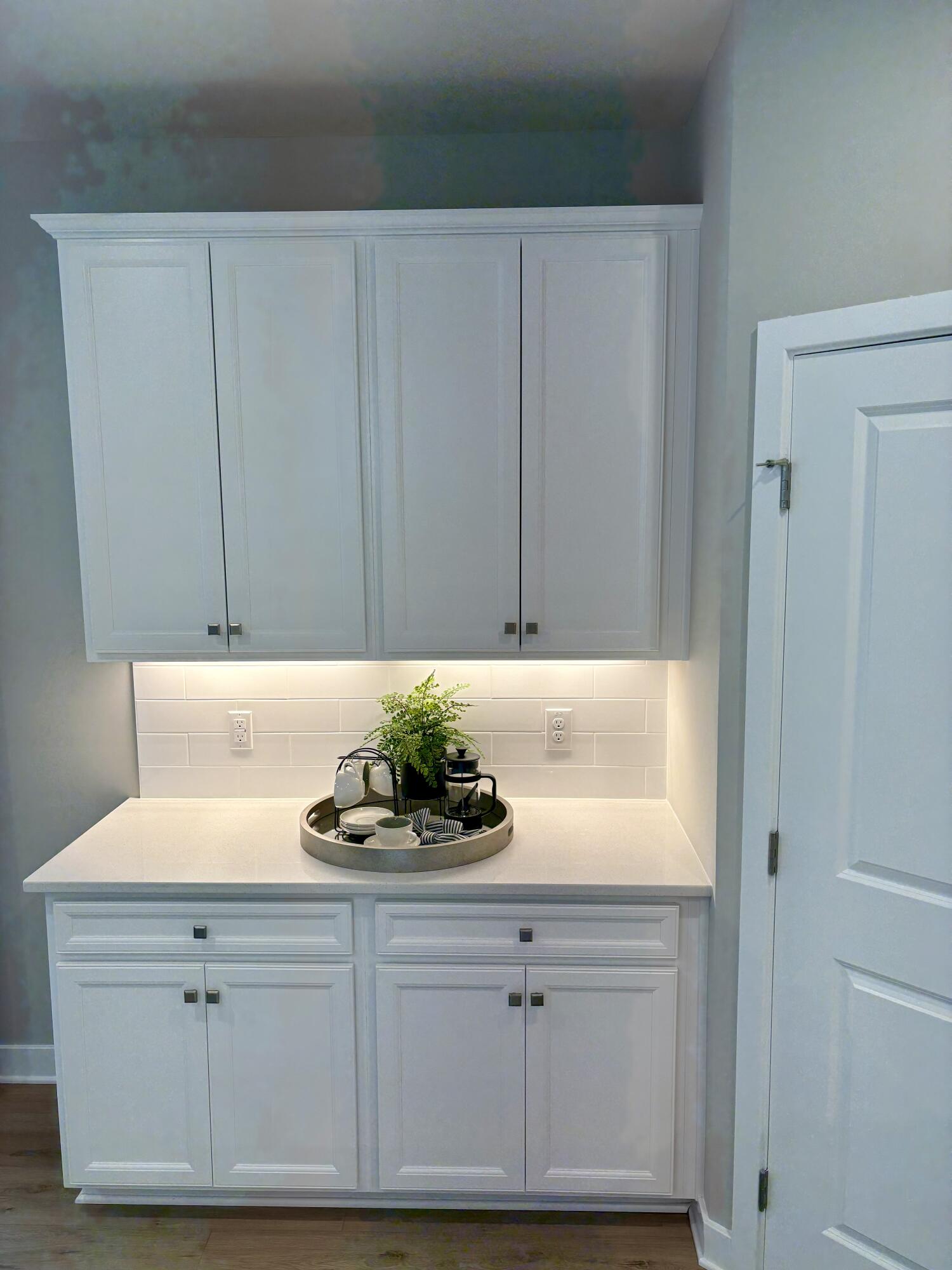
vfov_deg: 67.3
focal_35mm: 26
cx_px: 476
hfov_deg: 53.1
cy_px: 635
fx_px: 953
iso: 64
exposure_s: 1/161
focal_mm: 5.96
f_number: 1.6
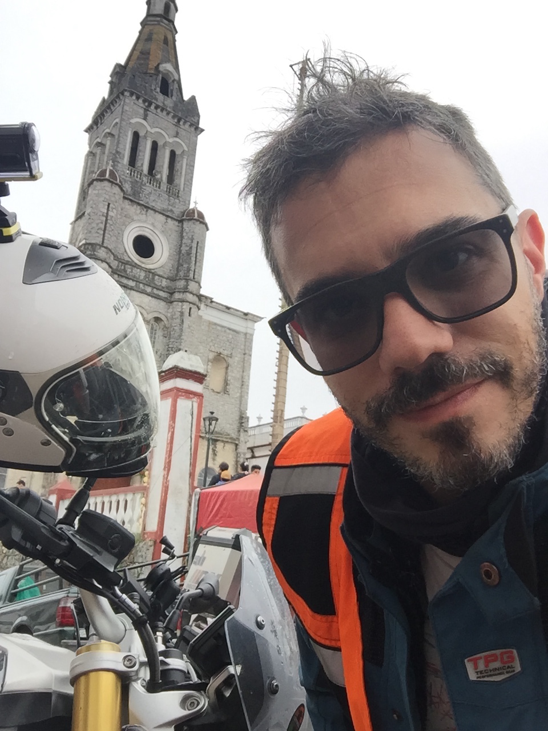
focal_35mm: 31
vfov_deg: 58.4
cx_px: 274
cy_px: 366
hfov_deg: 45.4
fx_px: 654
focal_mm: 2.65
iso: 32
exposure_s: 1/354
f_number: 2.2
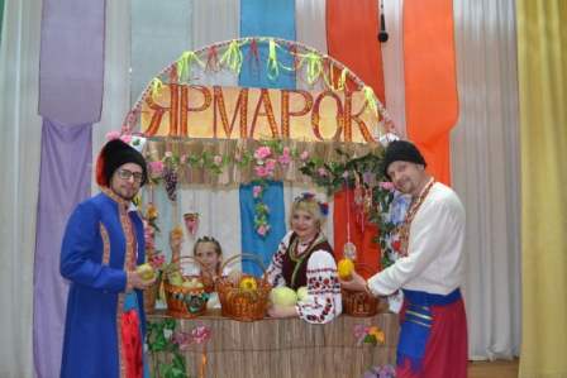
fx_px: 567
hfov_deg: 53.1
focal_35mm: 36
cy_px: 189
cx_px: 284
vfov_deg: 36.9
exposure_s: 1/60
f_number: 4
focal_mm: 24
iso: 2500
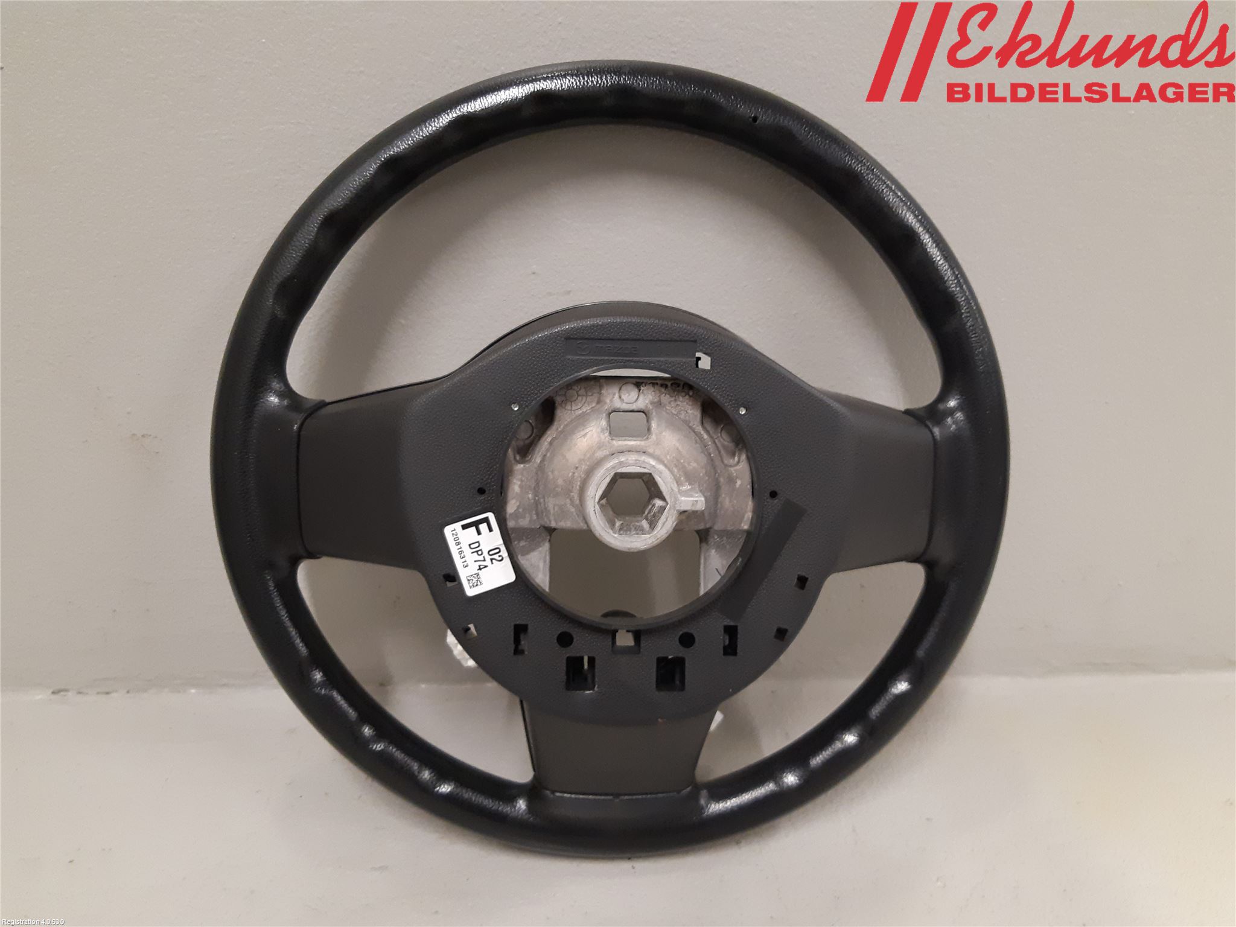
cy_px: 464
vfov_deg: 53.1
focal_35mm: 26
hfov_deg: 67.3
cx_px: 618
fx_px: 928
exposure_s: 1/50
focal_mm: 3.93
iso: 250
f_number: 1.7
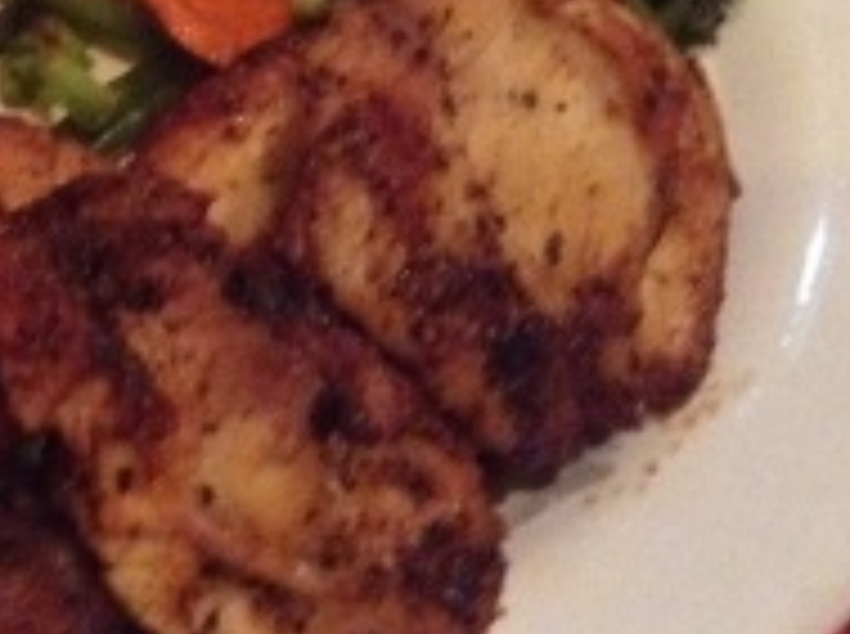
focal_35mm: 84
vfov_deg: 17.4
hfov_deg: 22.6
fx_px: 2059
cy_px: 144
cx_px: 31
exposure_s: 1/15
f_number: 2.4
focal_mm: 3.3
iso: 640
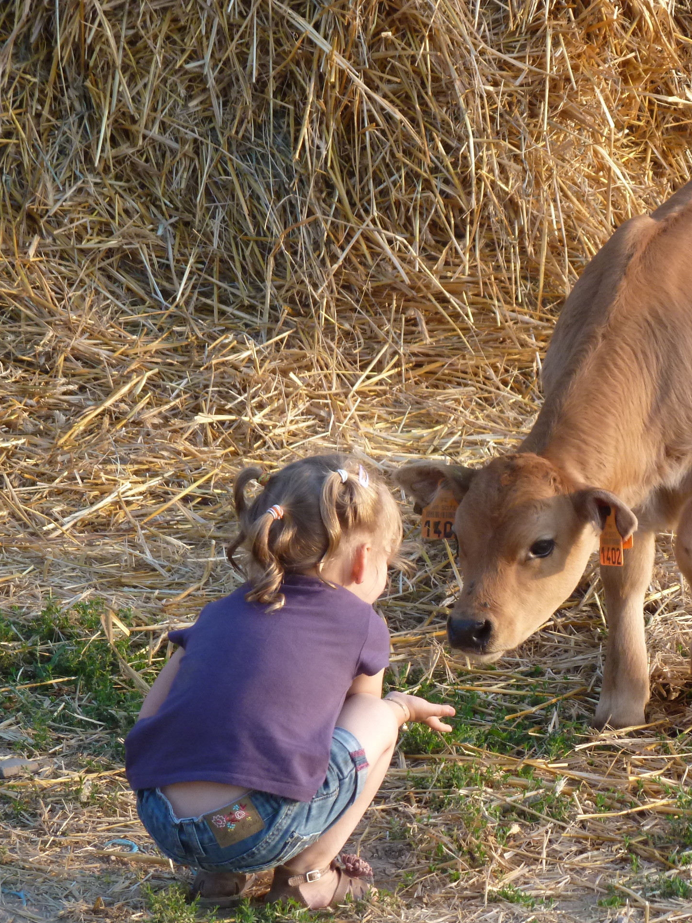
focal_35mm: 175
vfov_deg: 11.3
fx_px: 4665
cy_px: 461
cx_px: 603
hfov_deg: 8.5
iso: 200
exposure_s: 1/80
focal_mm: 23.4
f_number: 5.2
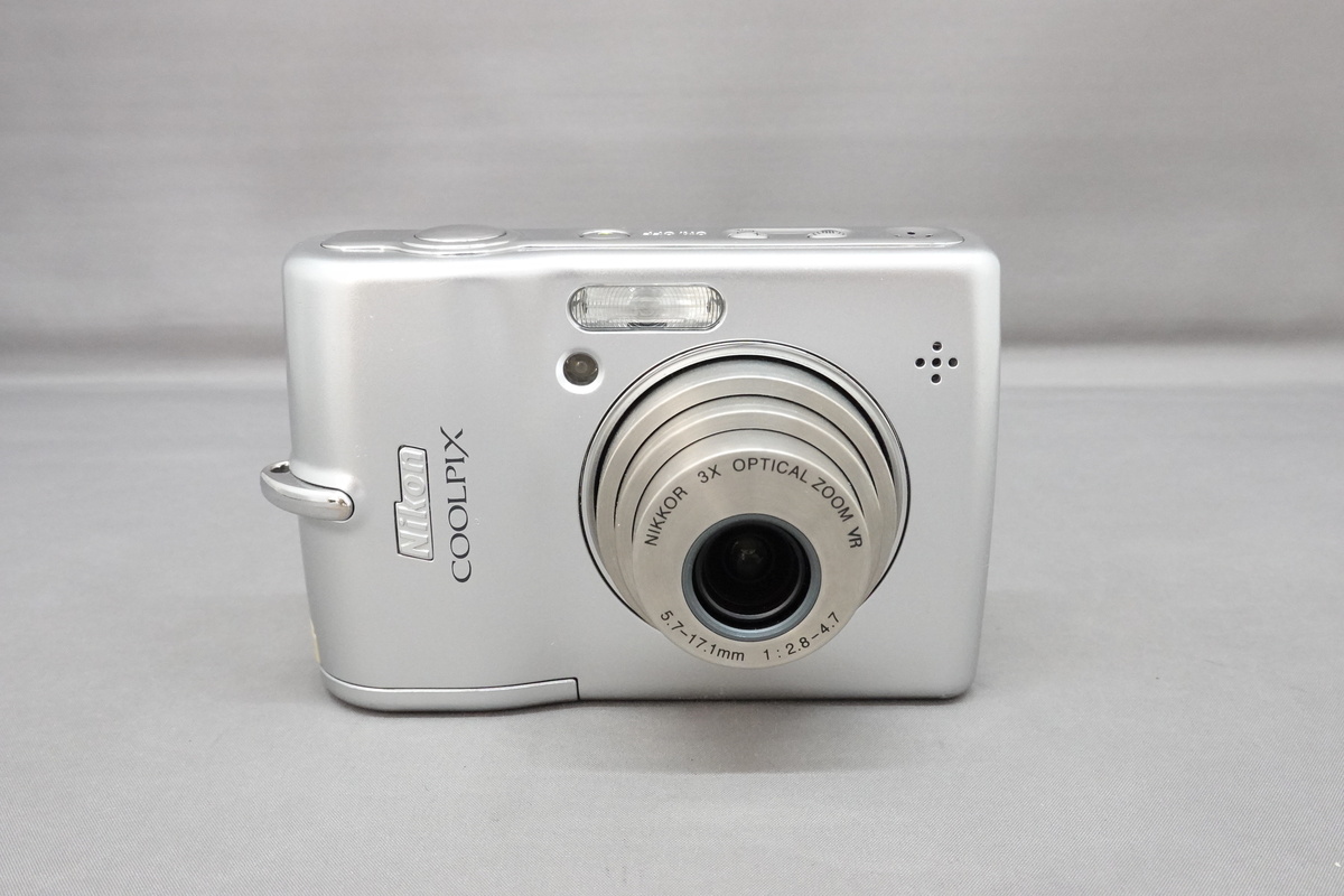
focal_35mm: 40
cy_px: 448
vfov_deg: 33.4
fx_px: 1493
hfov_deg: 48.5
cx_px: 672
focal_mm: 14.69
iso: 2500
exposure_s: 1/40
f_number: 8
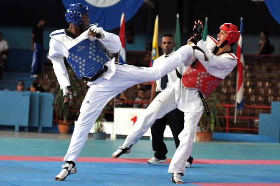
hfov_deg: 17.1
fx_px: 933
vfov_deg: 11.4
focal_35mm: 120
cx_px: 140
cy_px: 93
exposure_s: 1/400
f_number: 2.8
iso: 1250
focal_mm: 80
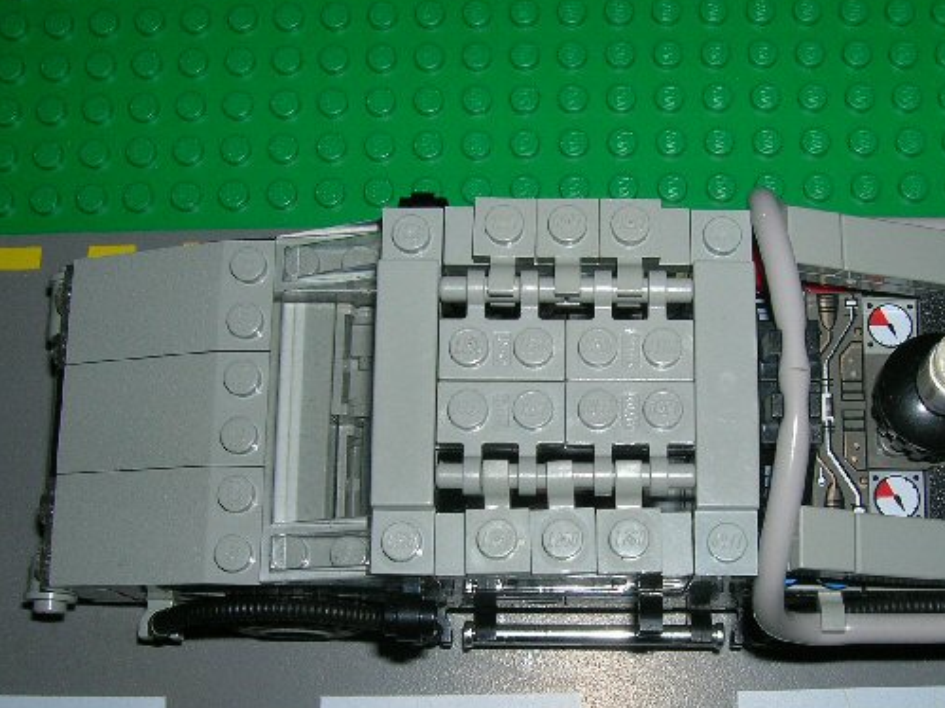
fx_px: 1447
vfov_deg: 27.4
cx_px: 581
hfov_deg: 36.0
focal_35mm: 53
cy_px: 463
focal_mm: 5.7
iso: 50
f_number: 4.9
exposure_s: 1/60.1
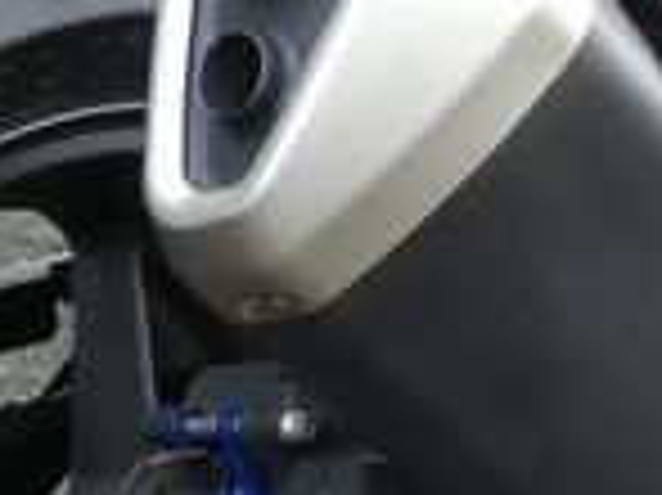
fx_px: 4166
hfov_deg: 9.0
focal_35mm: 218
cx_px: 639
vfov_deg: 6.8
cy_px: 252
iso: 400
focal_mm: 9
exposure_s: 1/80
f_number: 3.9
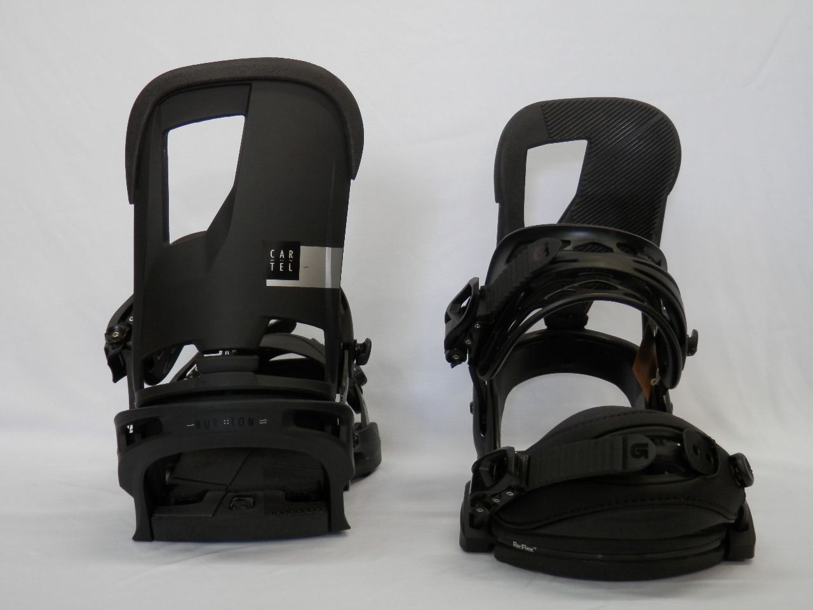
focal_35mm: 45
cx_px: 406
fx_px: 1057
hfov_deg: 42.1
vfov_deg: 32.2
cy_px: 305
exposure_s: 1/15
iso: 200
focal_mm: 8
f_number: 3.8
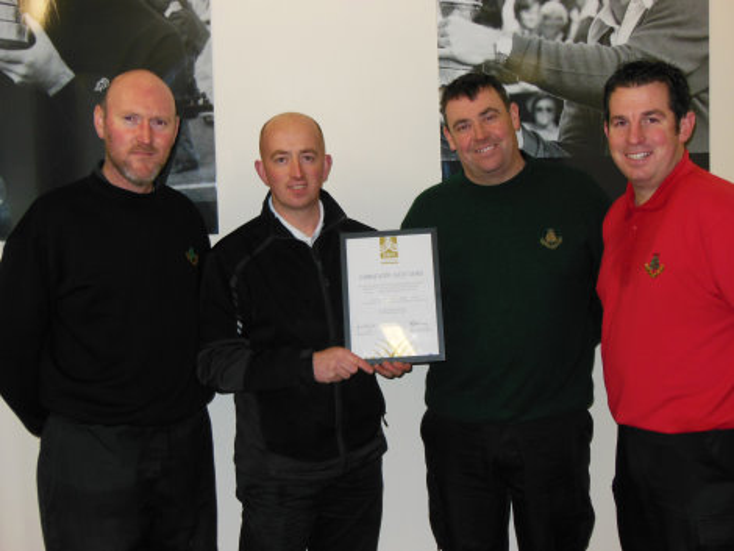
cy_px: 276
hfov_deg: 42.1
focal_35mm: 45
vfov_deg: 32.2
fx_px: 955
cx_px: 367
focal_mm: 8
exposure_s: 1/30
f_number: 4.4
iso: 320
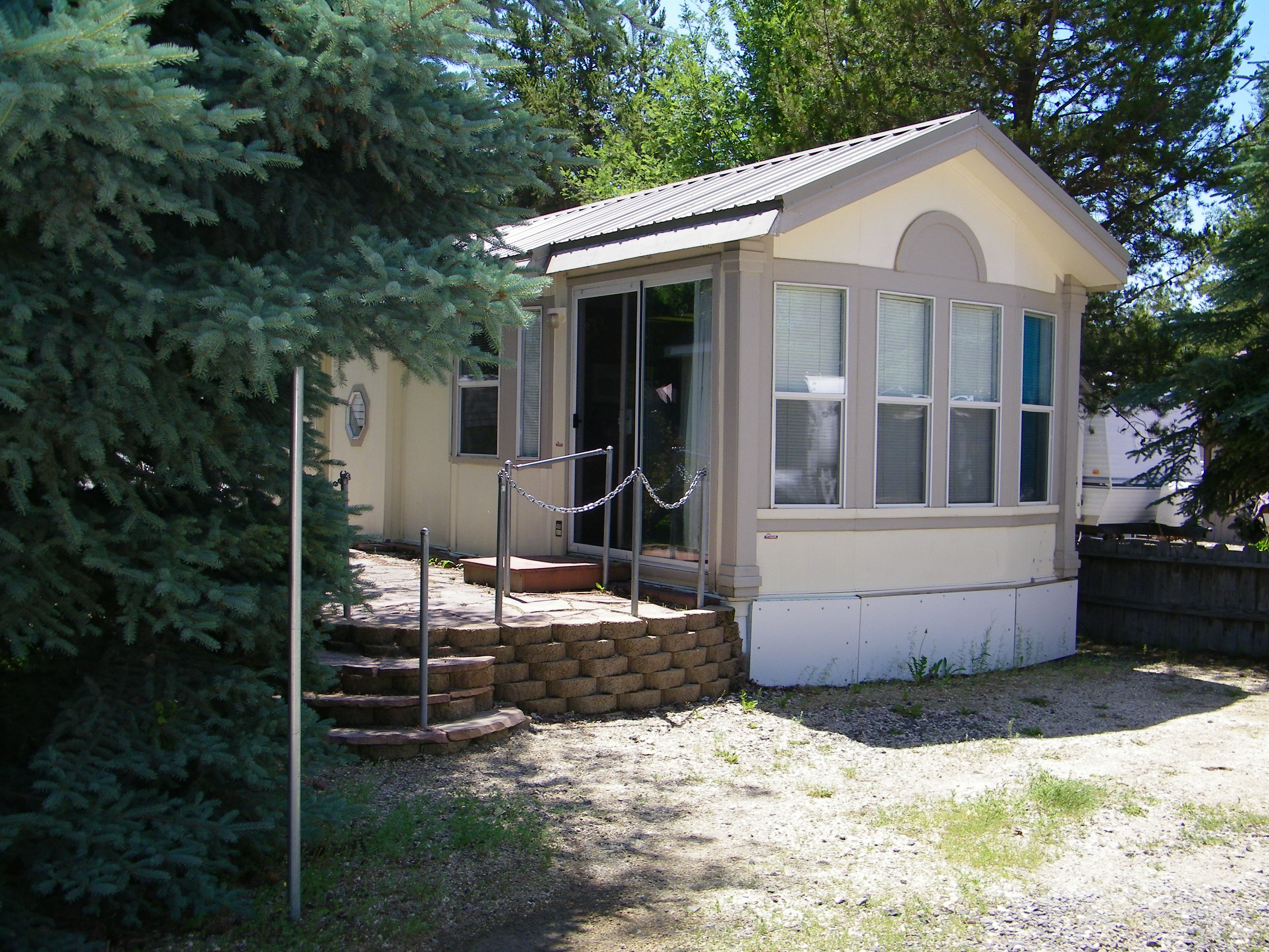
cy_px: 476
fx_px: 1283
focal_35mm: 35
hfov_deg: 52.6
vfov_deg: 40.7
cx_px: 634
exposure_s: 1/125
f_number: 7.4
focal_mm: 6.3
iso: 80
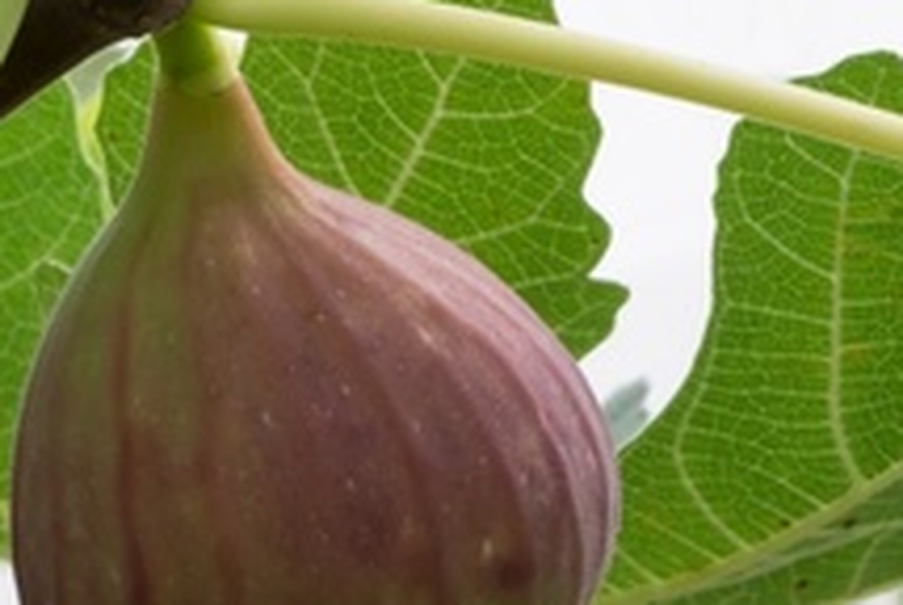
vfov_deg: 6.2
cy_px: 422
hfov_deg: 9.0
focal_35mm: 223
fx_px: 5601
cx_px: -336
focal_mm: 50
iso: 500
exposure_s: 1/60
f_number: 16
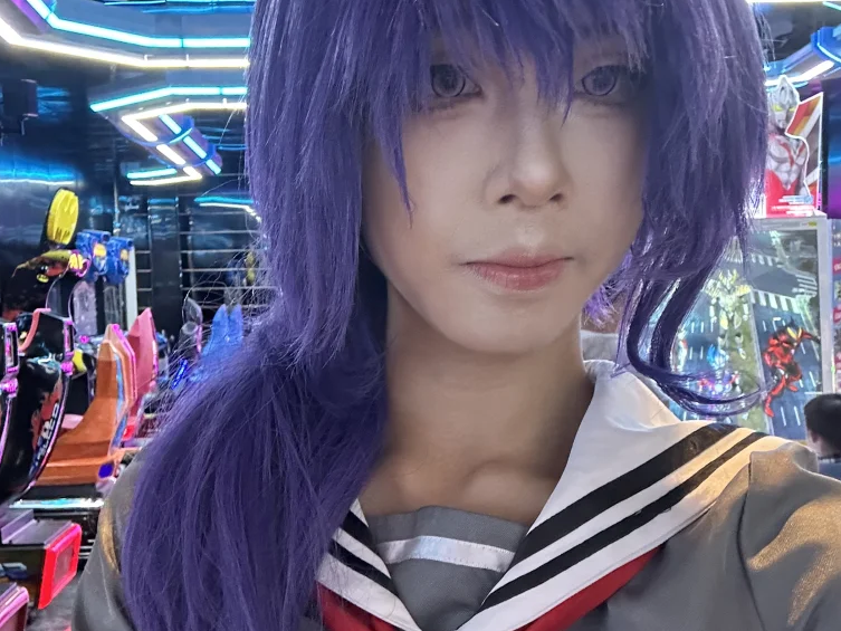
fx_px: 1069
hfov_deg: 42.7
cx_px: 340
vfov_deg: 32.8
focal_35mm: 44
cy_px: 370
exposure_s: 1/31
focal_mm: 2.69
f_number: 1.9
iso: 320
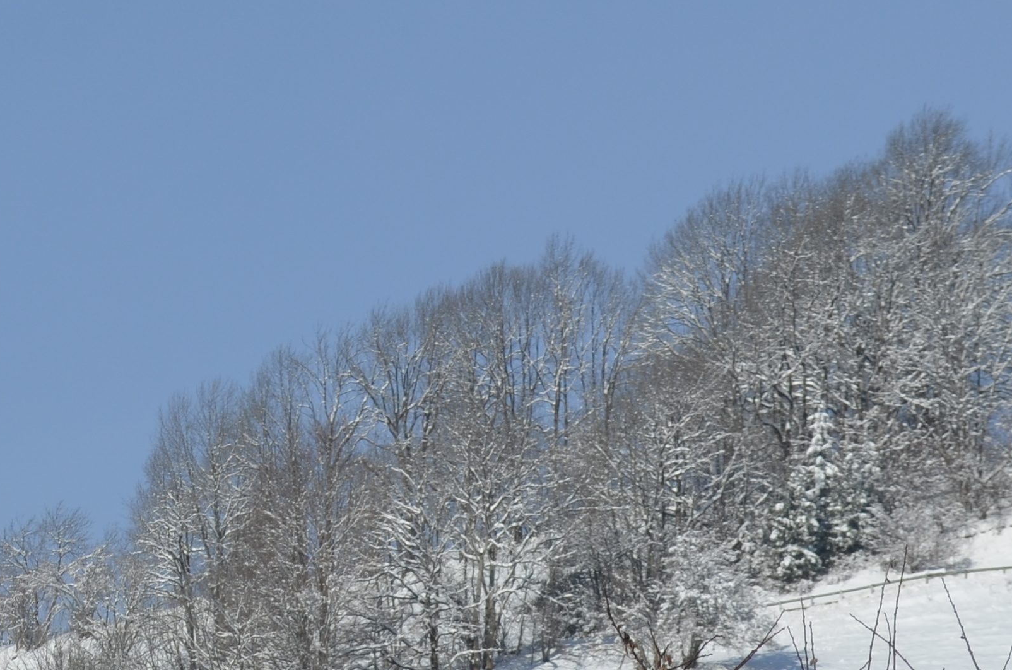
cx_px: -291
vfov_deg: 5.4
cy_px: 897
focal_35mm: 254
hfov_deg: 8.0
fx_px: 7112
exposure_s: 1/400
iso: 100
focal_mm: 55
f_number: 10
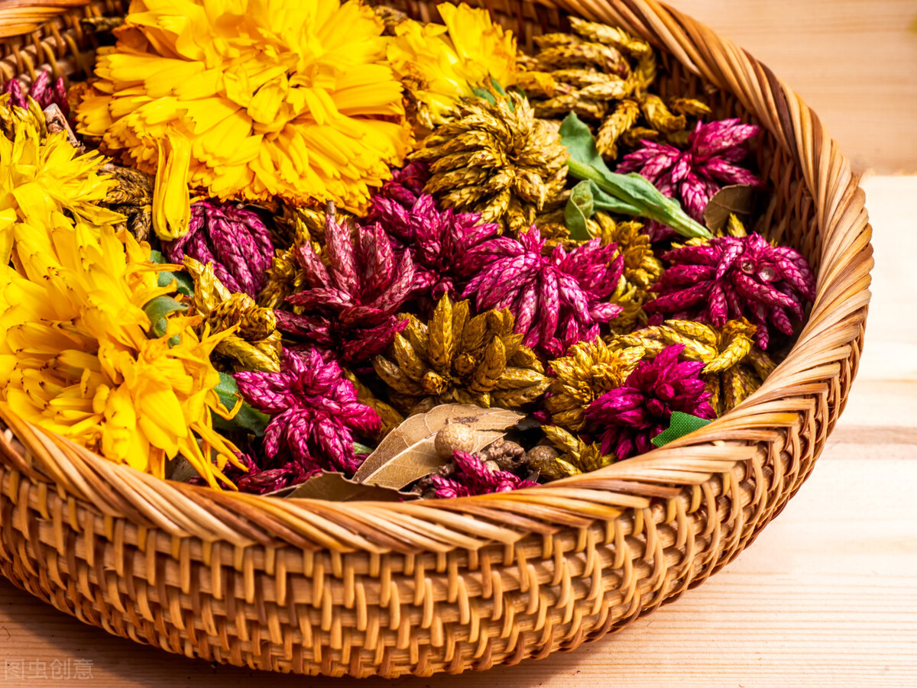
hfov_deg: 12.8
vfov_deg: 9.6
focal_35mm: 154
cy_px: 344
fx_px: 4081
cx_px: 458
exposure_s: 1/100
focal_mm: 77
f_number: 10
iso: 200
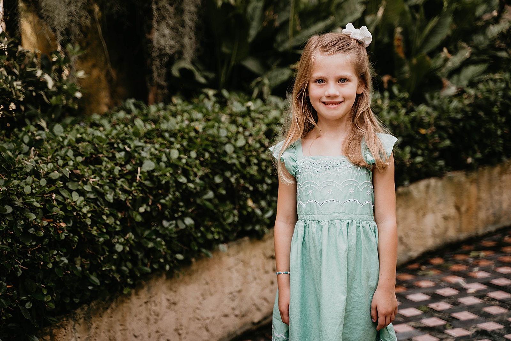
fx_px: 994
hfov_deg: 28.8
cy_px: 170
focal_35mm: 70
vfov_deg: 19.5
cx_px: 256
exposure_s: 1/250
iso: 125
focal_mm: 70
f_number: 2.8
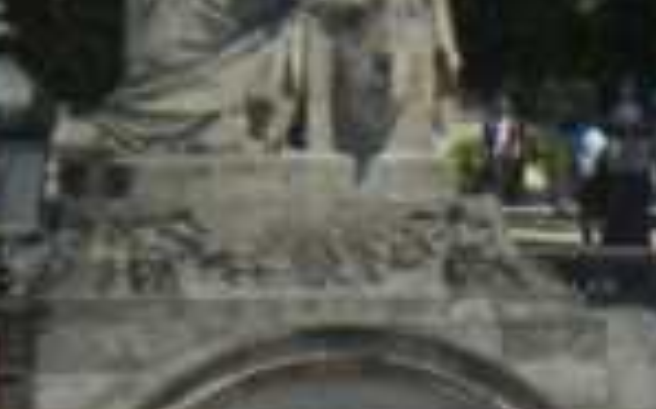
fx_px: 13314
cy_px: -440
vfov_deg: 1.8
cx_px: -766
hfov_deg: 2.8
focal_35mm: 745
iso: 160
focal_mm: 18.3
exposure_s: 1/436
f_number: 9
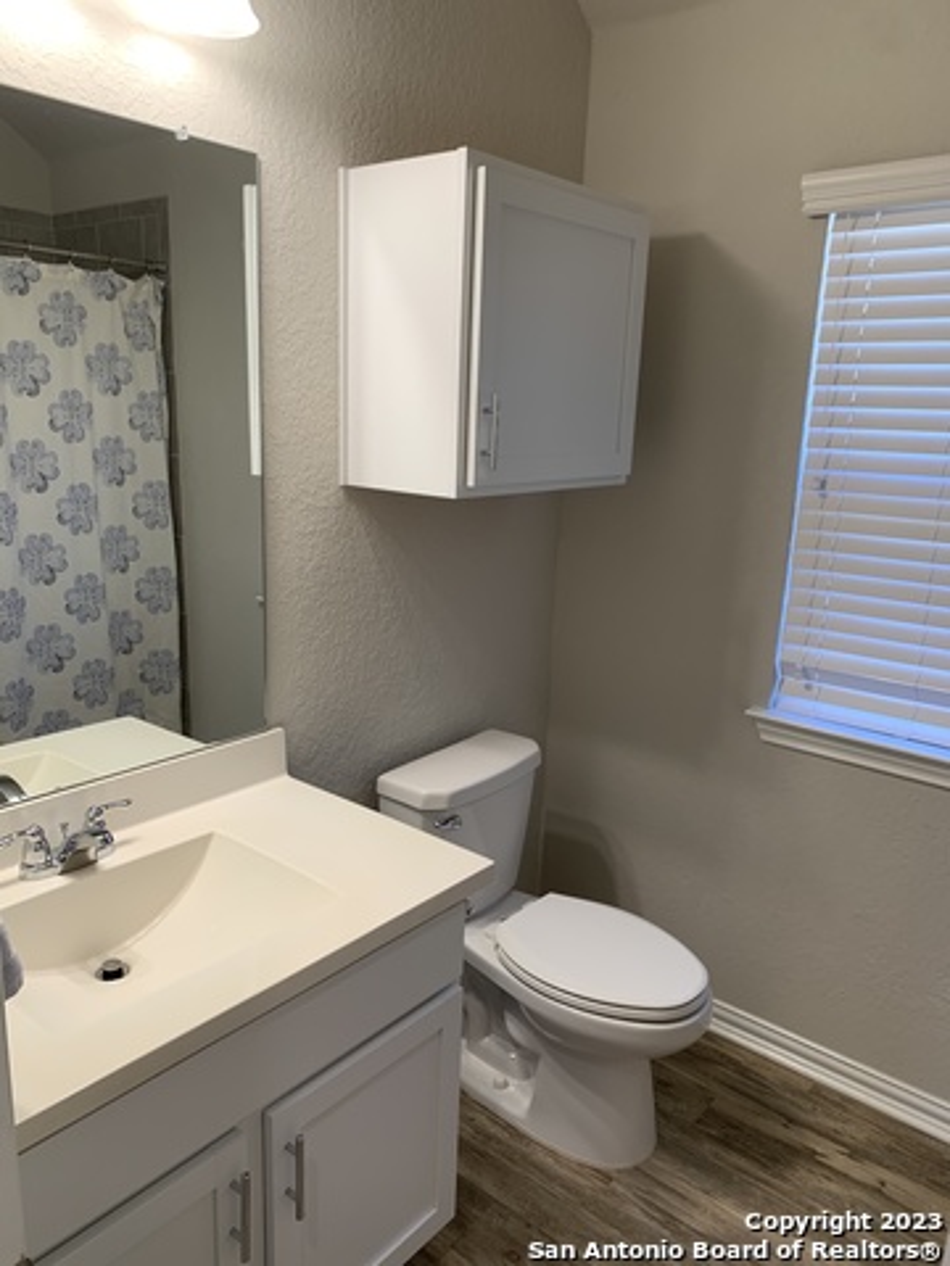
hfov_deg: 53.1
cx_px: 475
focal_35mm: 26
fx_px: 951
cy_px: 633
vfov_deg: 67.3
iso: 64
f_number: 1.8
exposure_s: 1/60
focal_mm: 4.25
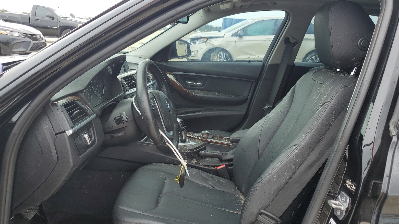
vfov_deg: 40.2
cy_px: 120
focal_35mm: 29
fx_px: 307
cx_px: 202
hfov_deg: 66.1
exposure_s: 1/455
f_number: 1.5
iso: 50
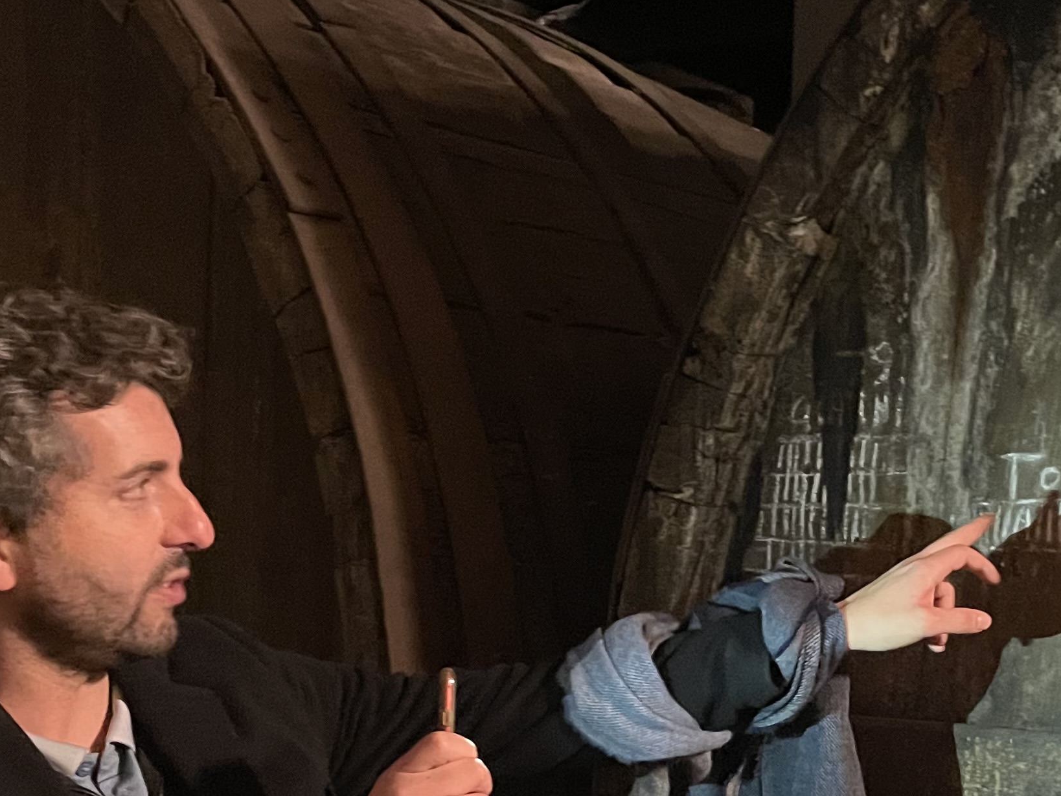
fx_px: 1962
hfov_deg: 29.7
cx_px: 806
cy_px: 698
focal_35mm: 64
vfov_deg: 22.4
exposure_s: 1/25
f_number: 1.6
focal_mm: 4.2
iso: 800
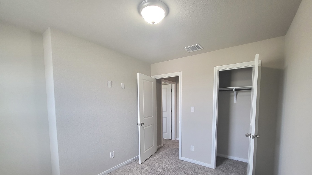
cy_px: 110
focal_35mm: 15
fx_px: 124
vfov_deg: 69.3
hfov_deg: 102.9
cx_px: 163
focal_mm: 1.74
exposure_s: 1/60
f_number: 2.2
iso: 160
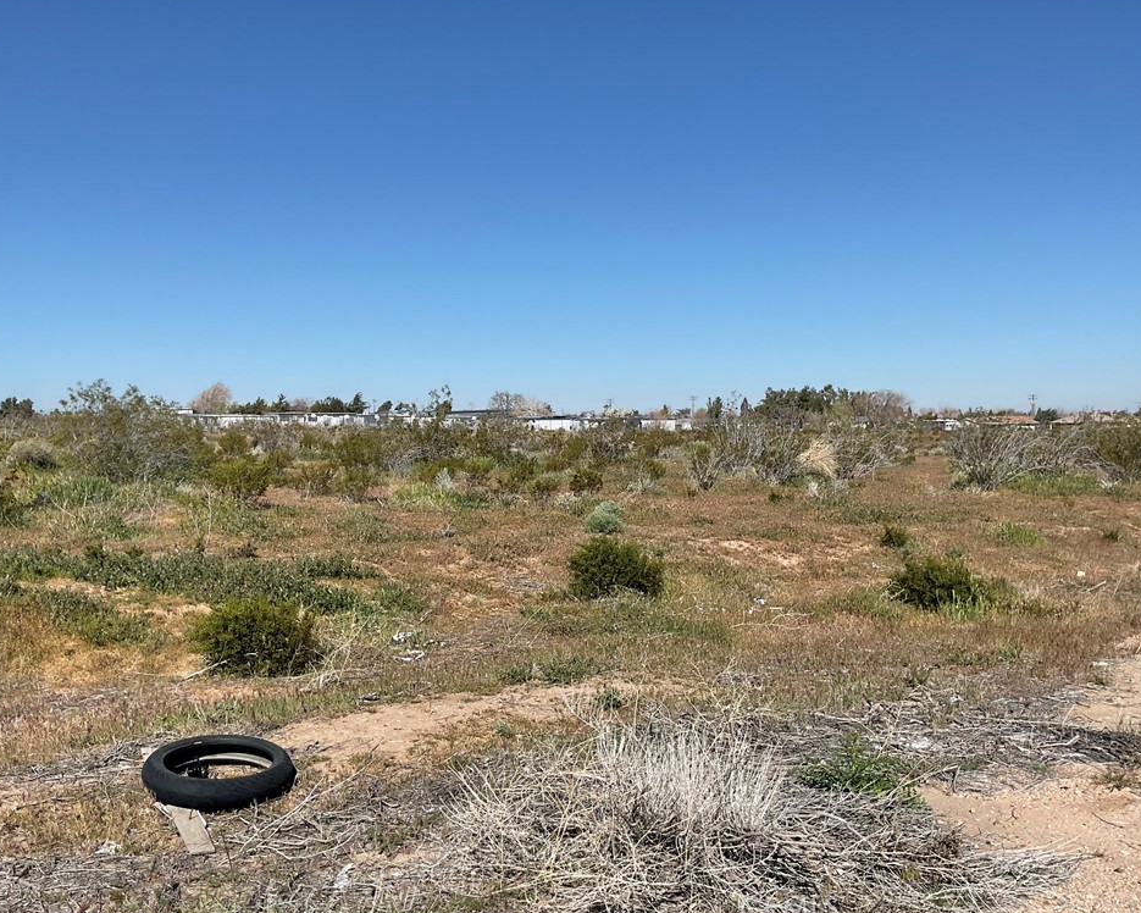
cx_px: 549
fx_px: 1047
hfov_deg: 57.2
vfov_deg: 47.1
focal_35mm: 31
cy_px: 456
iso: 16
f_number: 1.8
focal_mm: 3
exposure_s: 1/3125
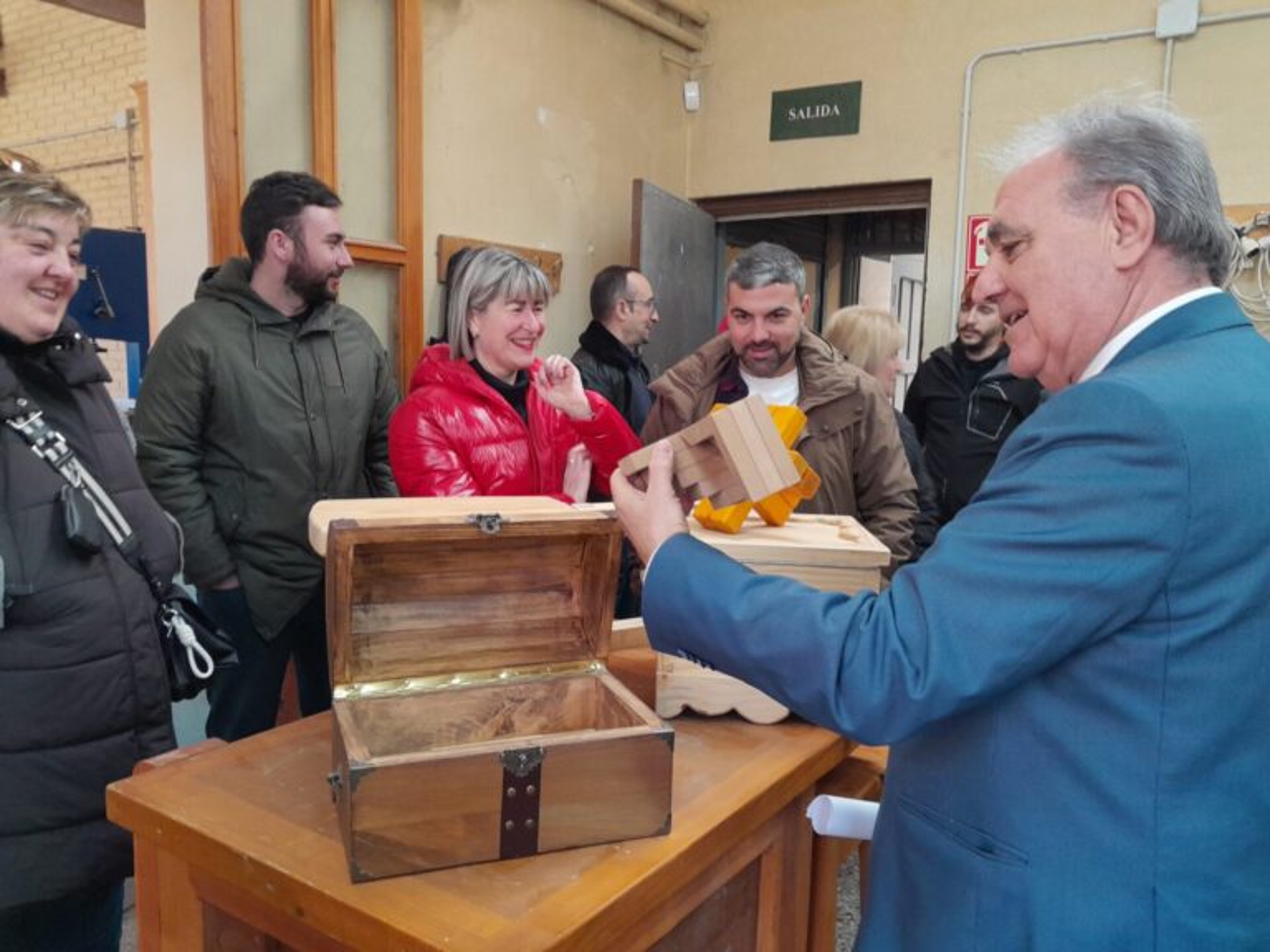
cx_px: 635
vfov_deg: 51.4
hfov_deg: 65.3
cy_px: 476
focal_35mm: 27
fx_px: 991
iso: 200
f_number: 1.8
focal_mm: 4
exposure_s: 1/50
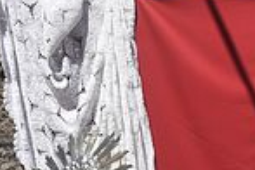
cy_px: 385
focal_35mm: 104
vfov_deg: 11.3
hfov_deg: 17.5
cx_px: 390
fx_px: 737
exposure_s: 1/160
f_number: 11
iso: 100
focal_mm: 12
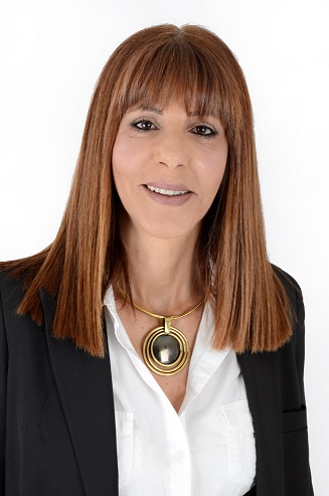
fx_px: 1444
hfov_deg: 13.0
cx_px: 164
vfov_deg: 19.5
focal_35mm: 105
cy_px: 248
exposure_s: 1/10
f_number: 10
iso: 100
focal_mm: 70
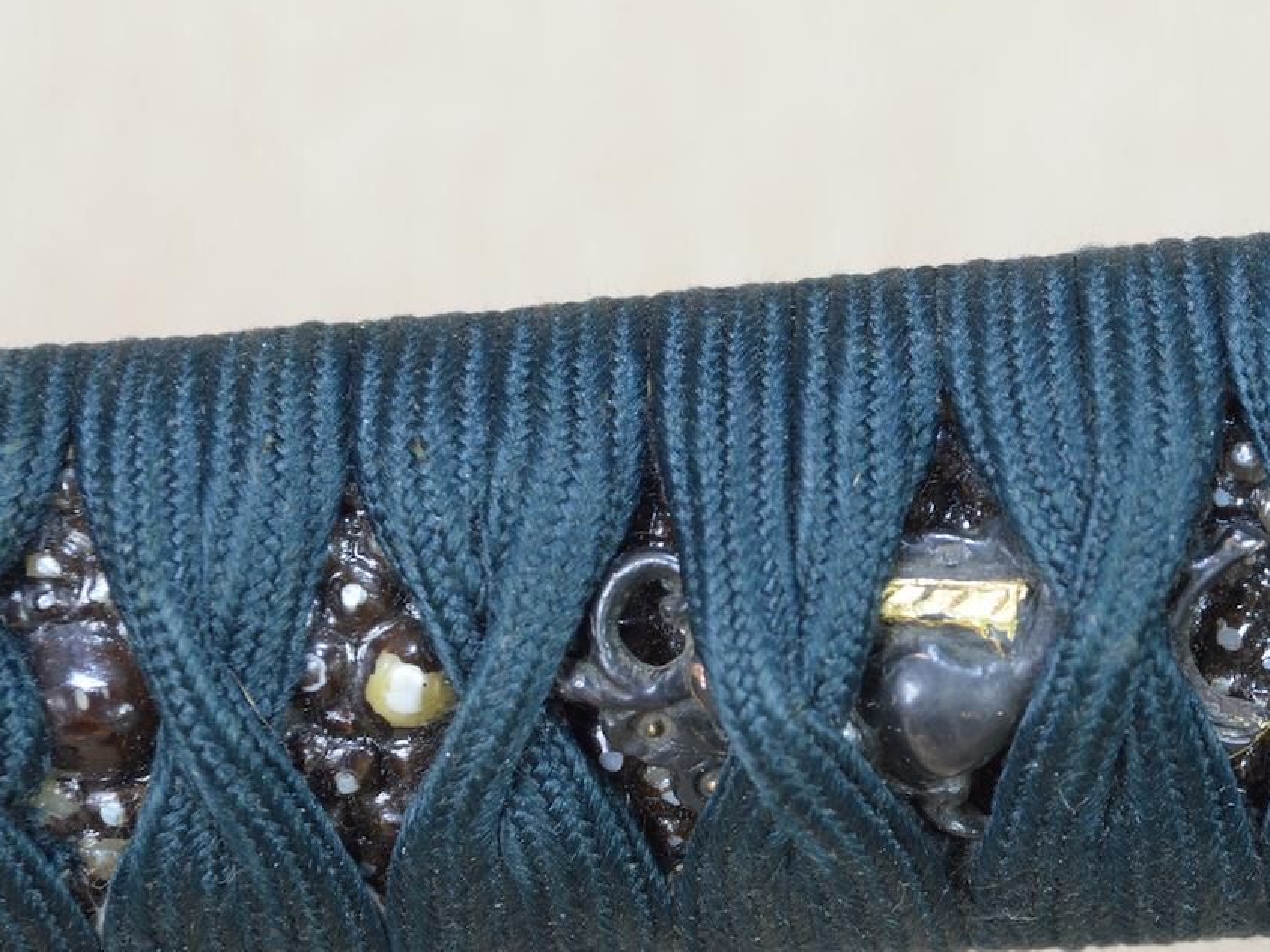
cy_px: 545
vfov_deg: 4.6
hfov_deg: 6.1
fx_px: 11843
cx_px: 930
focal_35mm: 323
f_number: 11
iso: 400
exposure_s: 1/2
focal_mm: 135
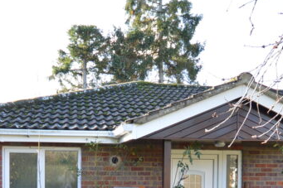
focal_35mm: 50
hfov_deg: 40.0
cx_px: 137
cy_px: 185
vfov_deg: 25.9
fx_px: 389
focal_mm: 11
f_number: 5.6
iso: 220
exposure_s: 1/125
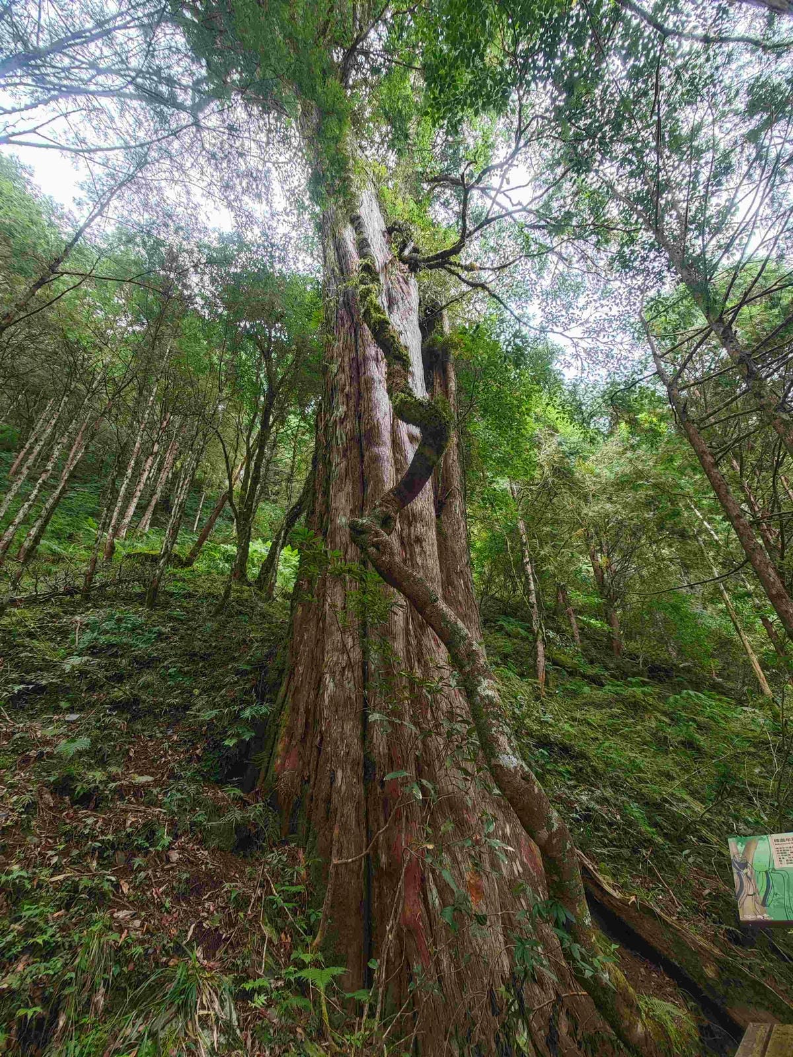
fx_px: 367
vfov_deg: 110.5
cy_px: 528
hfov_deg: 94.5
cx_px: 396
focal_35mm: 12
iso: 125
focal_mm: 2.03
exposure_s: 1/120
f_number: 1.8
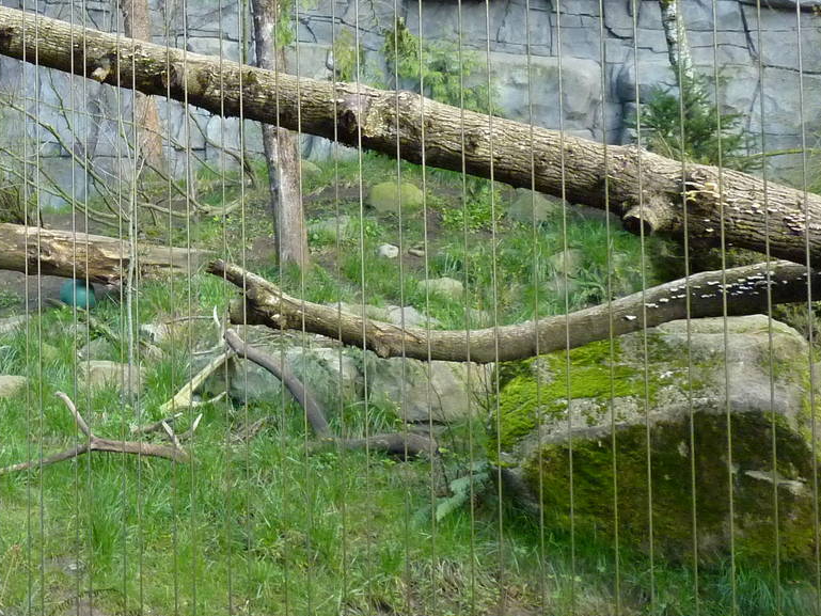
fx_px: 1233
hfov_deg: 35.3
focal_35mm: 52
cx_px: 128
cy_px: 162
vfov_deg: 27.7
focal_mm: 4.1
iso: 400
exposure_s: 1/125
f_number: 3.3
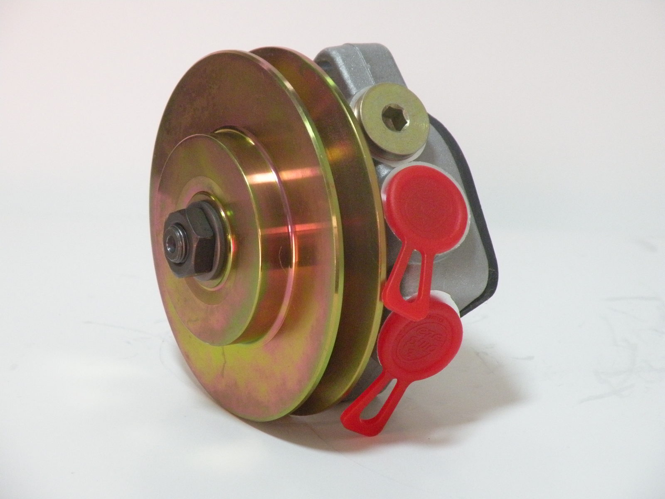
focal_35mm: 170
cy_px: 250
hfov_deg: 11.6
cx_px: 332
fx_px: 3266
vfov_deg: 8.7
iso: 400
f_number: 4.5
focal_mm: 30.1
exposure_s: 1/12.3
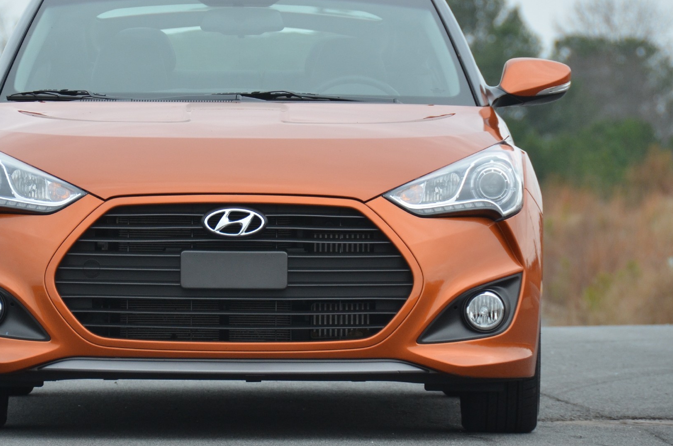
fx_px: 7333
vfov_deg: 3.5
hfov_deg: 5.3
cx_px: 232
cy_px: 176
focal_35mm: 393
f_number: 5.6
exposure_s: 1/500
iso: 800
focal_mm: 170
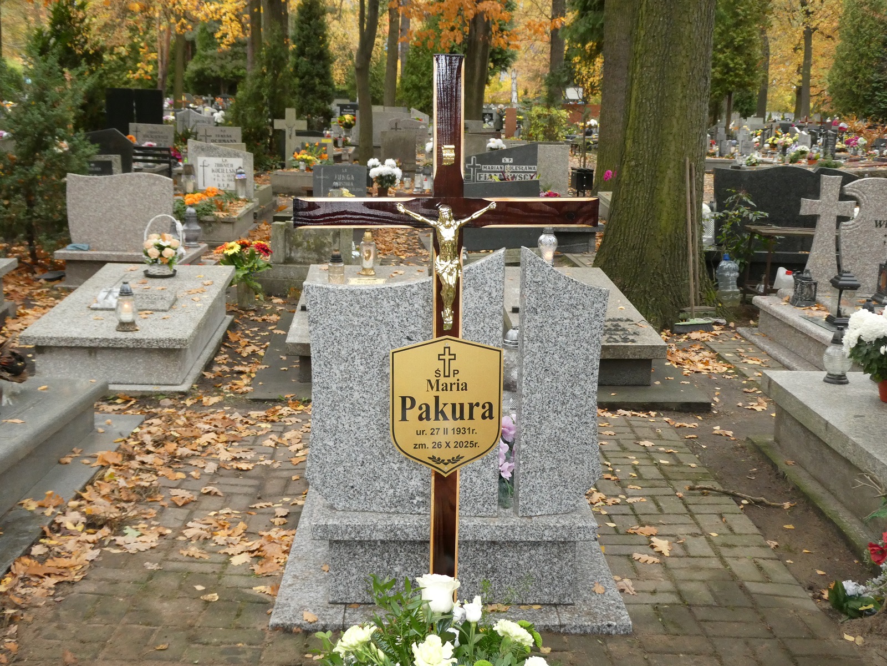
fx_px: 1127
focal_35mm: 44
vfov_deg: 32.9
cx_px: 444
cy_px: 333
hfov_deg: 42.9
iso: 400
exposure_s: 1/60
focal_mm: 7.8
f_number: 3.9
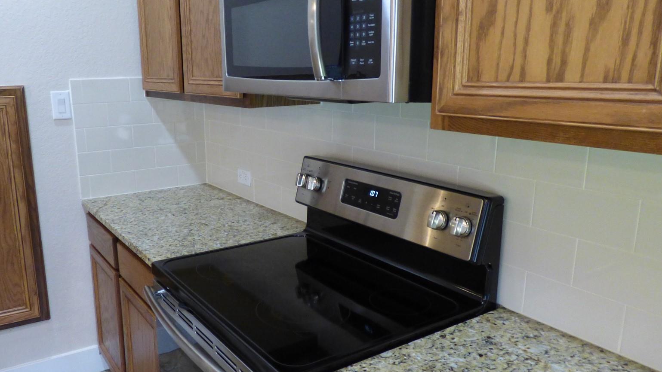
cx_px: 268
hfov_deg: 65.5
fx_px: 509
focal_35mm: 29
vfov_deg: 40.2
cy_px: 190
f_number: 2.8
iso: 400
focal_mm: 3.58
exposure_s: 1/25
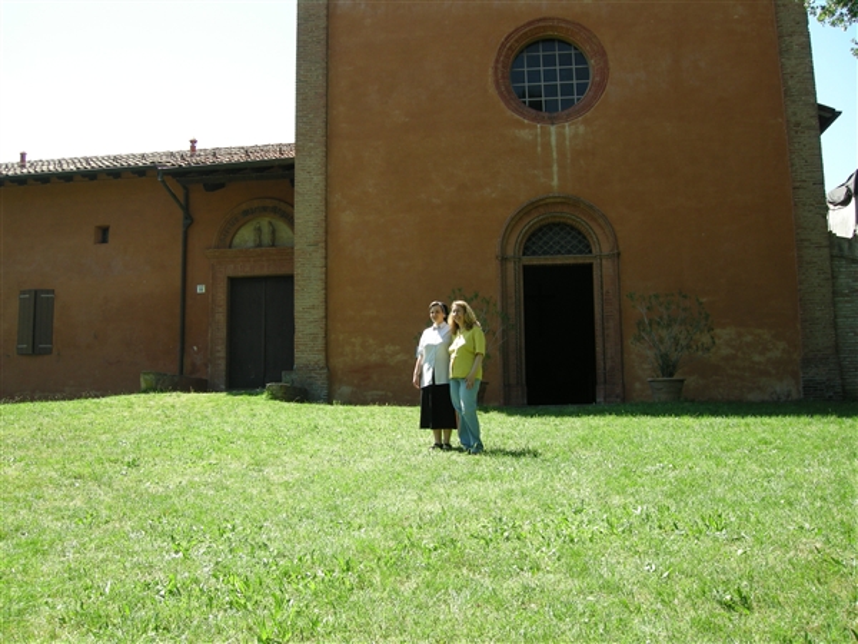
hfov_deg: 51.4
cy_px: 322
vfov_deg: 39.7
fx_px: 892
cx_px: 429
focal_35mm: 36
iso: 64
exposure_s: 1/165
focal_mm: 7.5
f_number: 3.8
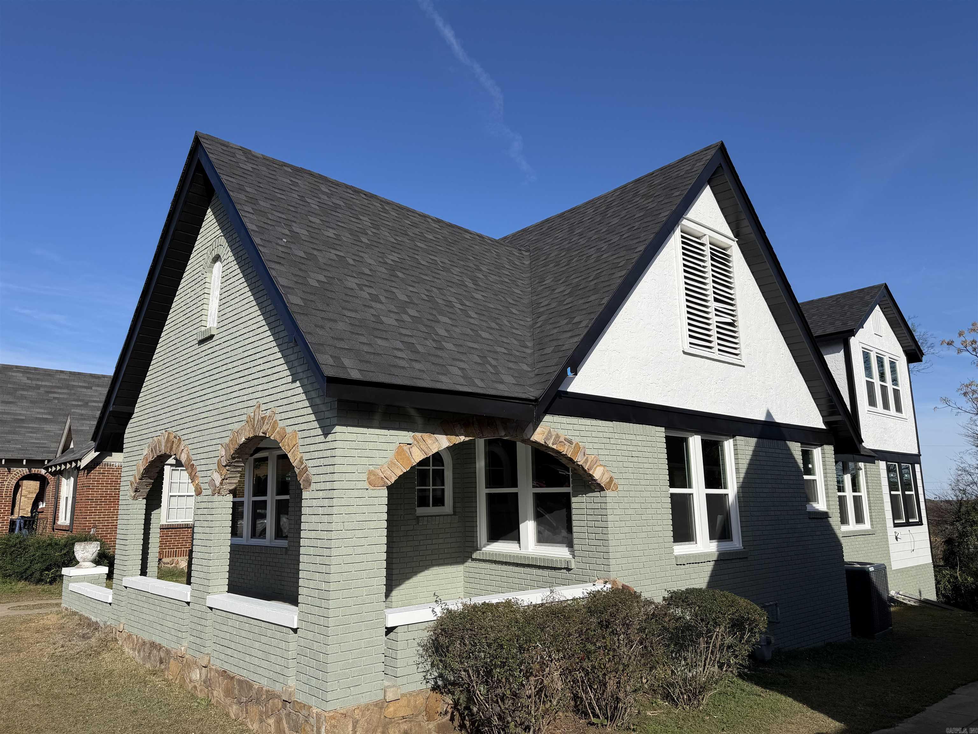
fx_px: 678
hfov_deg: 71.6
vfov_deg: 56.8
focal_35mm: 24
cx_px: 489
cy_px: 367
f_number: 1.78
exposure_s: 1/6173
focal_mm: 6.76
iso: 80
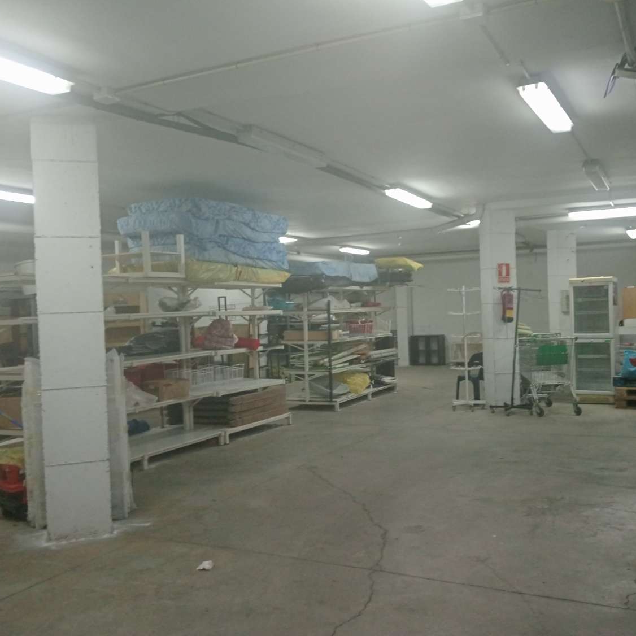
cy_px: 318
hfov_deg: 49.6
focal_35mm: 33
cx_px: 360
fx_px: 686
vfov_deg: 49.7
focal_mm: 3.98
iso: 531
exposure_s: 1/33.3
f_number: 1.8
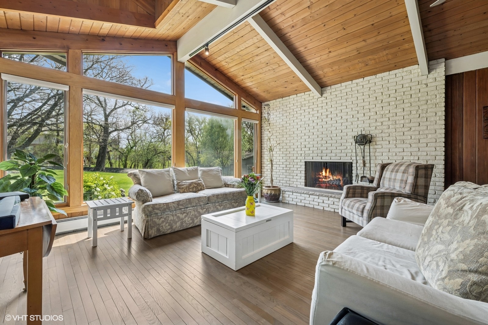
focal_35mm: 15
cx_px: 244
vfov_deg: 77.3
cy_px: 162
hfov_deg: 100.4
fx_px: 203
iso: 200
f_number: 9.5
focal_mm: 15
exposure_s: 1/30
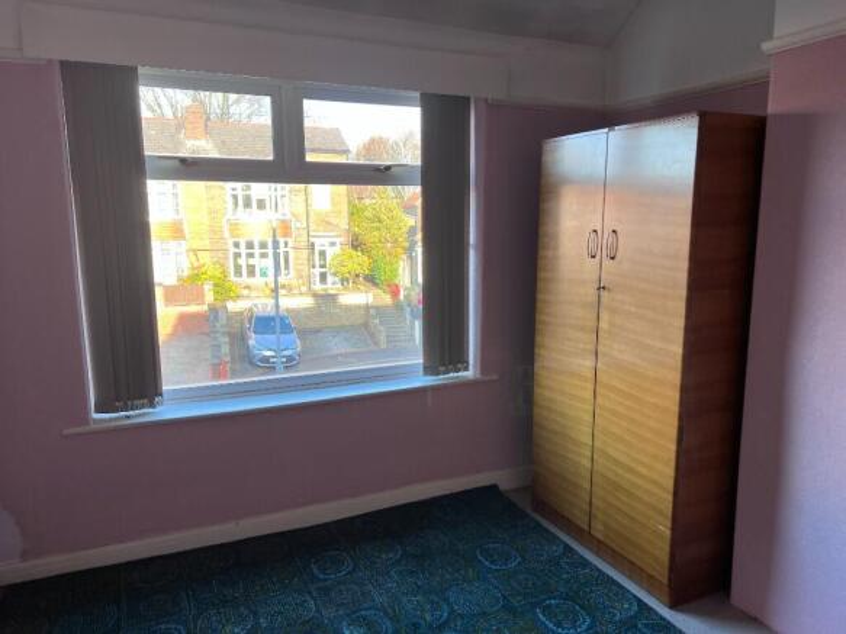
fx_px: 635
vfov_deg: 53.0
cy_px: 317
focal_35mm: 26
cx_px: 423
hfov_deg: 67.3
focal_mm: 5.7
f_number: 1.5
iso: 50
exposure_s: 1/121
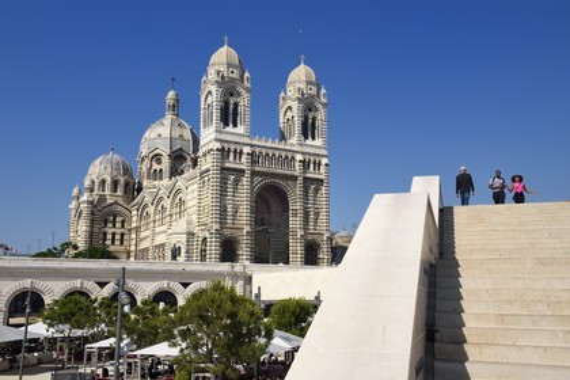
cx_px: 285
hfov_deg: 50.7
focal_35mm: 38
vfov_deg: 35.1
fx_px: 602
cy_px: 190
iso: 200
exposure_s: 1/200
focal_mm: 38
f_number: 20
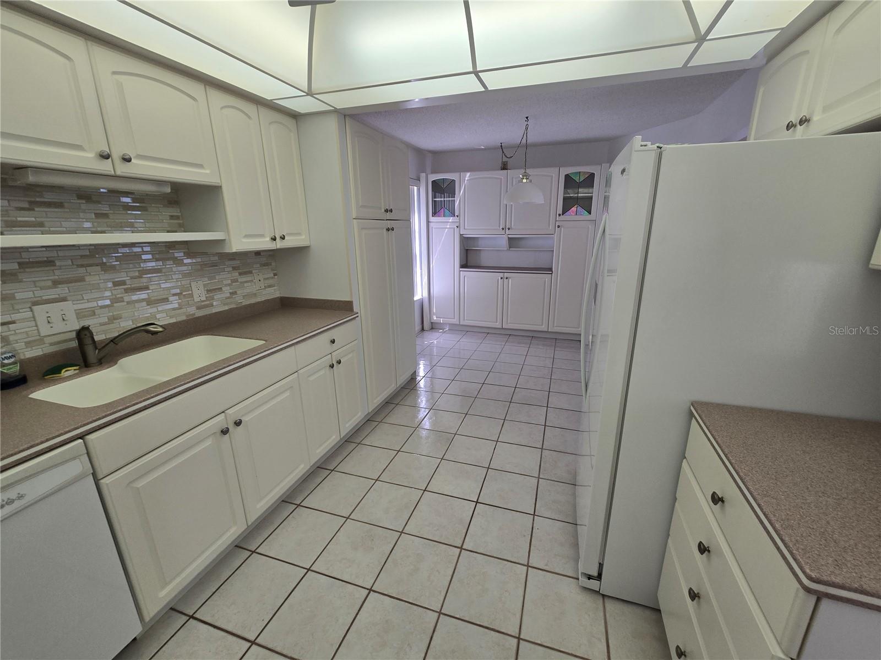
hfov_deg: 106.2
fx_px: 331
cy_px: 330
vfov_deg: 89.9
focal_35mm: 13
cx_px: 440
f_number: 2.2
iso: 64
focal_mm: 2.2
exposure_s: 1/60
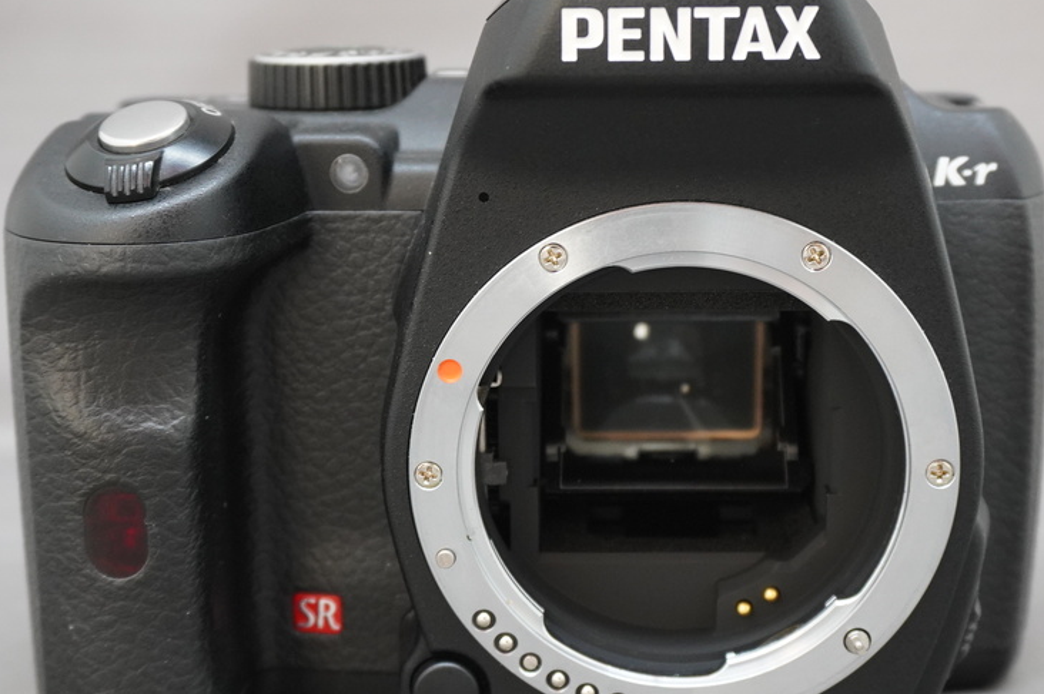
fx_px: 1710
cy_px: 342
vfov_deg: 23.0
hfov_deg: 33.9
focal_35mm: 59
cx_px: 549
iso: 1250
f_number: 5.6
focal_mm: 24
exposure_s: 1/40
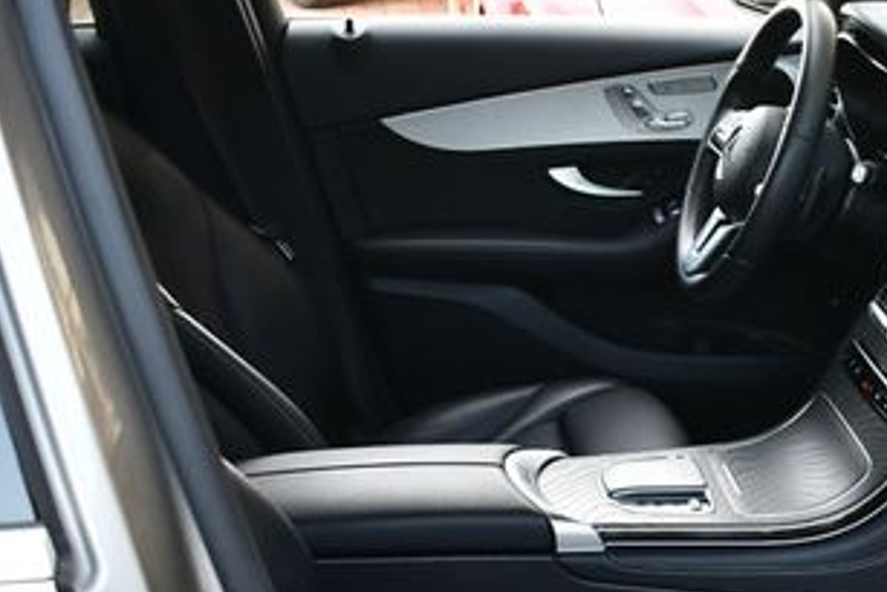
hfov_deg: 26.2
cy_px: 601
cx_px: 780
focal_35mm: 75
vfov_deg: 17.7
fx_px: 1849
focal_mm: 18
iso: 720
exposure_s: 1/250
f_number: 3.5
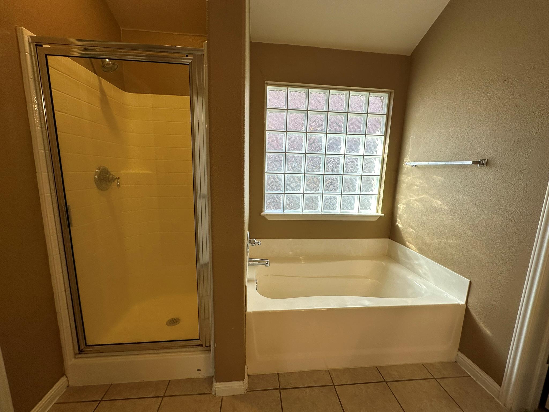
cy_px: 206
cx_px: 274
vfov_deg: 85.7
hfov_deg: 102.1
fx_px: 222
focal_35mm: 14
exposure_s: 1/120
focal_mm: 2.22
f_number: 2.2
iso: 64
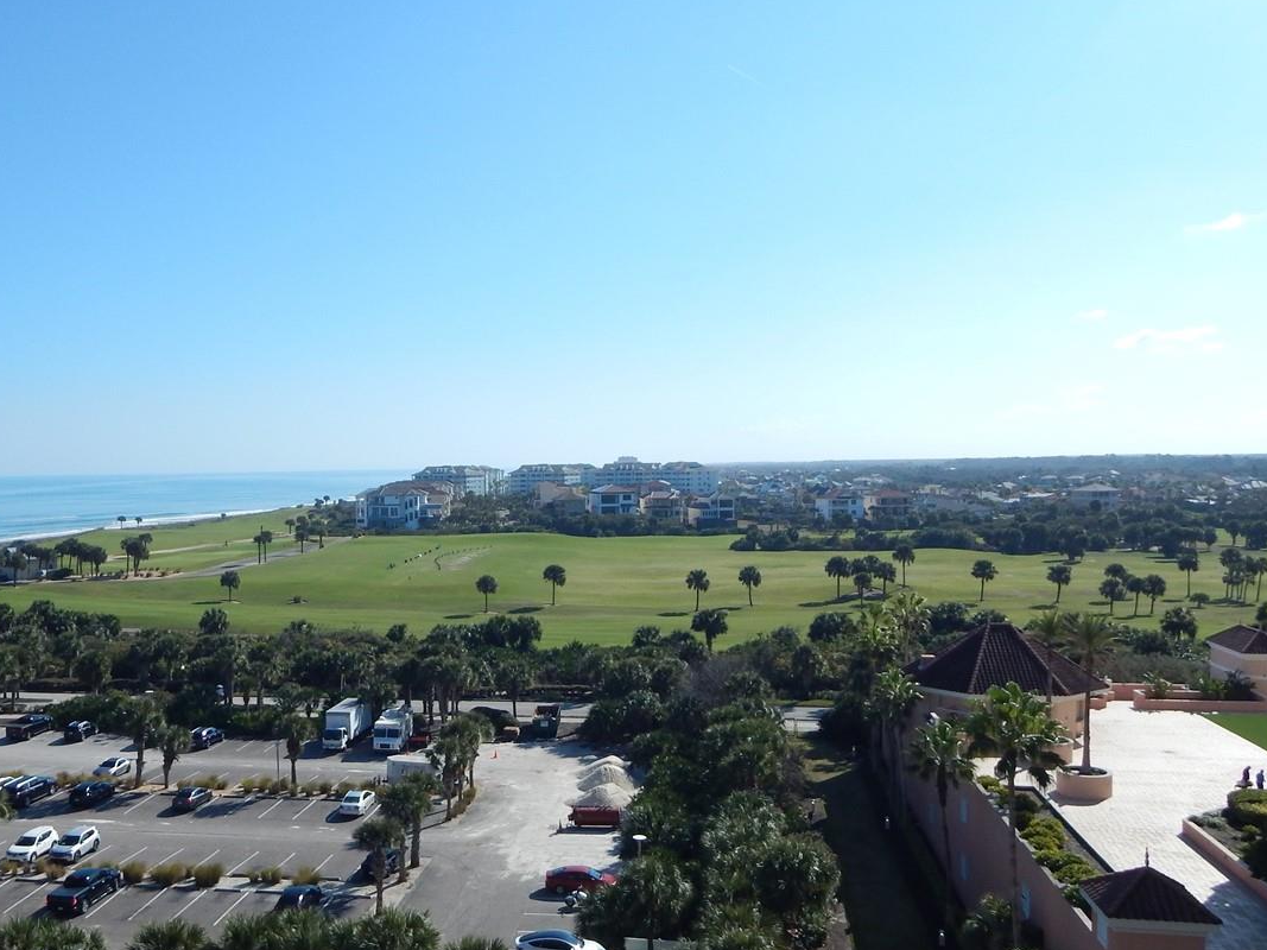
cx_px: 462
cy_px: 528
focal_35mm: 33
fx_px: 1208
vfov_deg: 42.9
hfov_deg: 54.6
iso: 125
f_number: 6
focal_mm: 4
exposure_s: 1/800
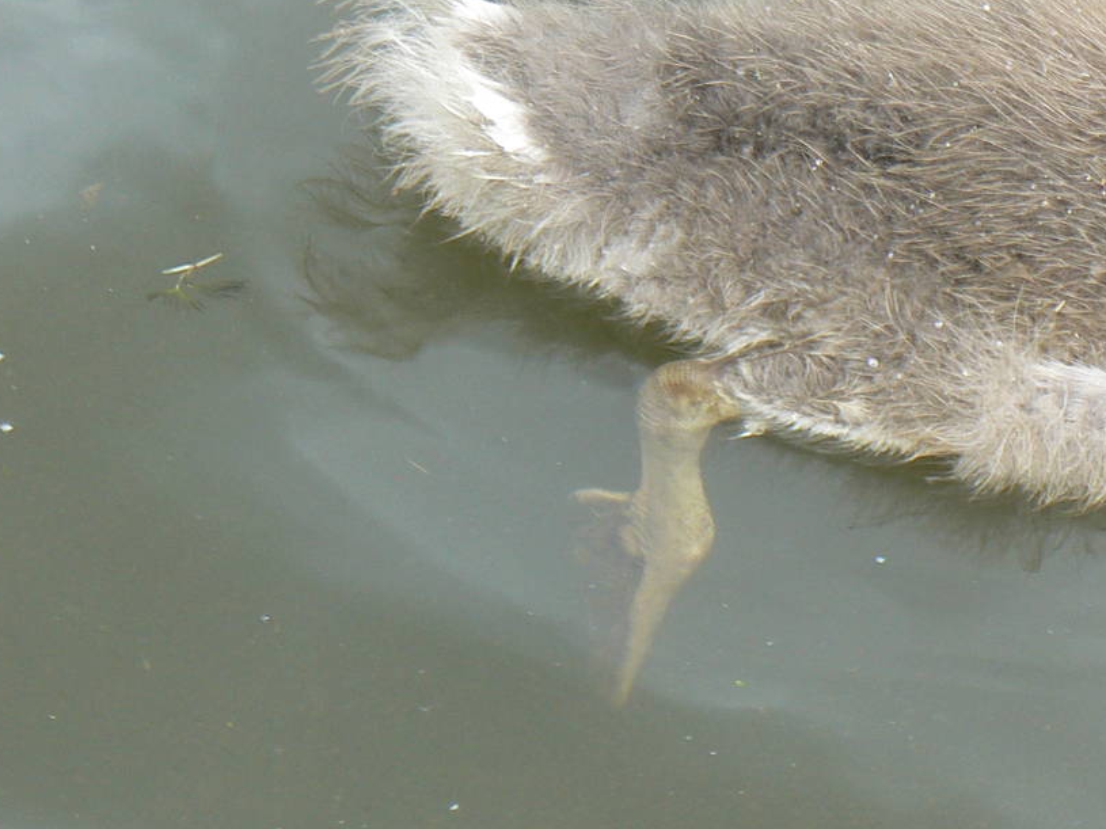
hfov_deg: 6.1
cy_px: 364
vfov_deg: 4.6
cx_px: 1023
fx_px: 10287
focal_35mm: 322
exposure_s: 1/100
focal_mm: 27.4
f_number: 5
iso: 80
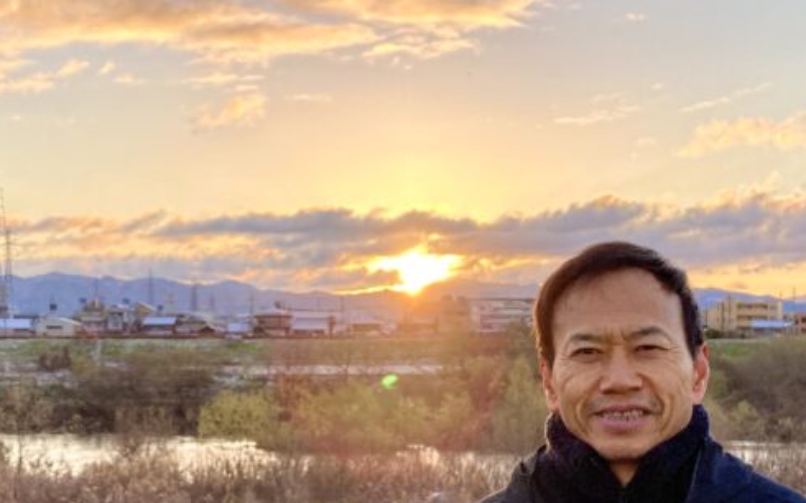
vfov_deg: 20.9
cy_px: 327
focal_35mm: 62
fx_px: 1362
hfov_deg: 33.0
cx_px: 415
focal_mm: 3.99
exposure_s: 1/592
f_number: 1.8
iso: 20
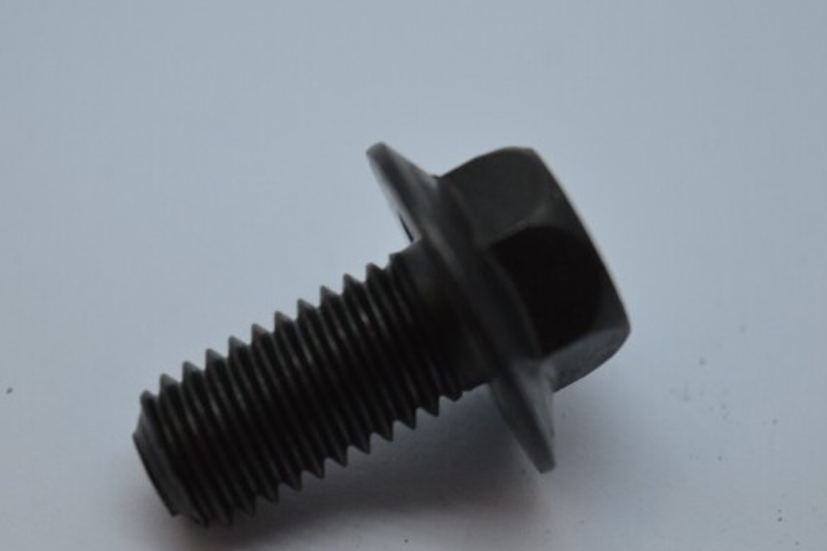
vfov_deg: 11.5
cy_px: 350
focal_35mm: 119
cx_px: 359
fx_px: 2726
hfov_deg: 17.2
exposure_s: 1/125
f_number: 5.6
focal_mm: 55
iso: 320
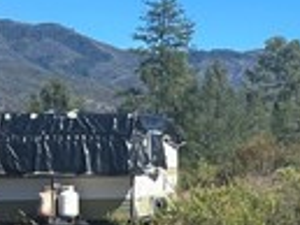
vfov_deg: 11.5
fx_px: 1119
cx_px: 598
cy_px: 95
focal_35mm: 129
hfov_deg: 13.2
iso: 50
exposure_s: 1/2841
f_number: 1.5
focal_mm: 5.7
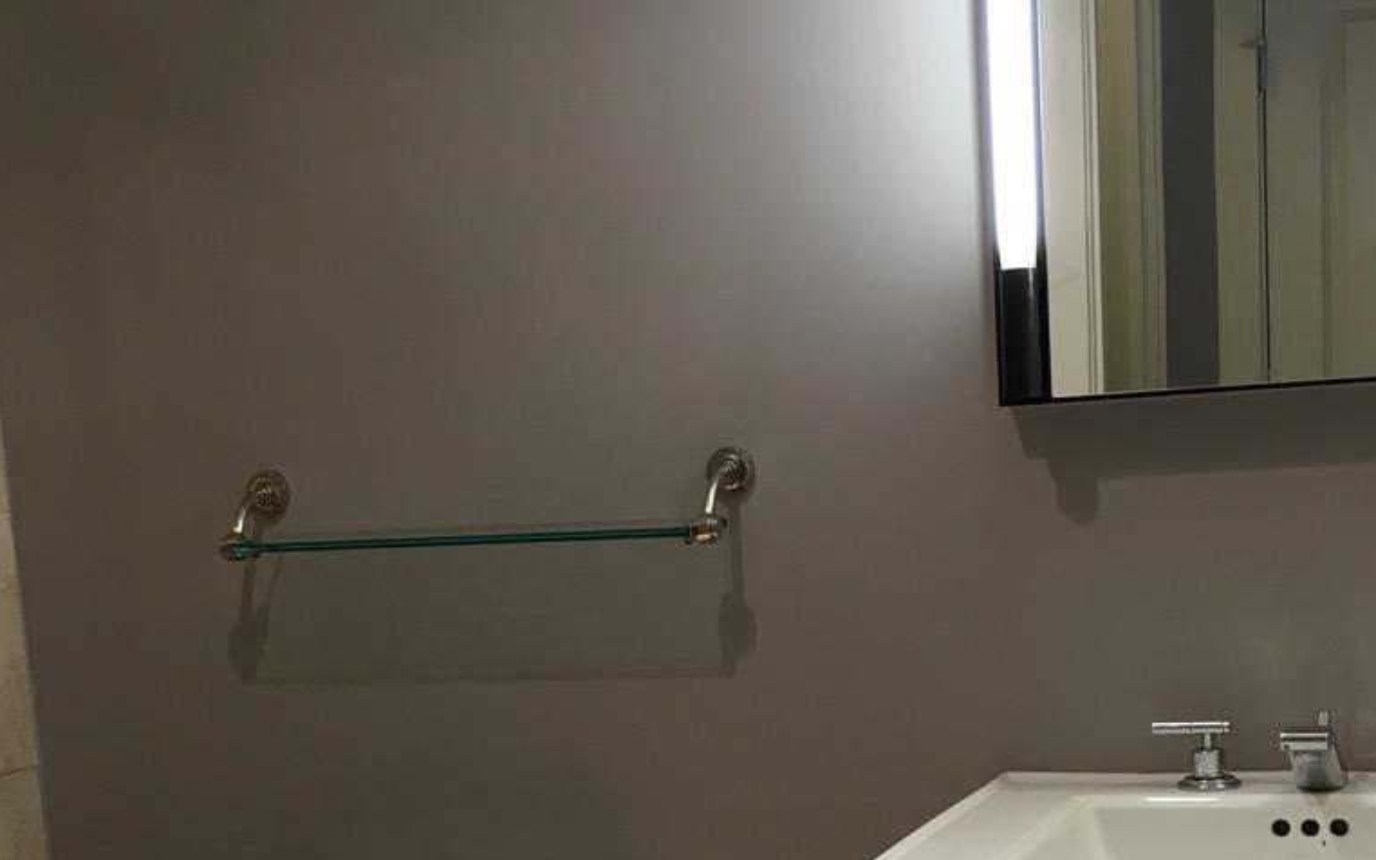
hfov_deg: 33.0
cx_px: 690
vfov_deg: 20.4
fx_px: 2325
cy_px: 809
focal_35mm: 62
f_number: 2.2
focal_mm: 4.15
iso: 64
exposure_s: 1/30
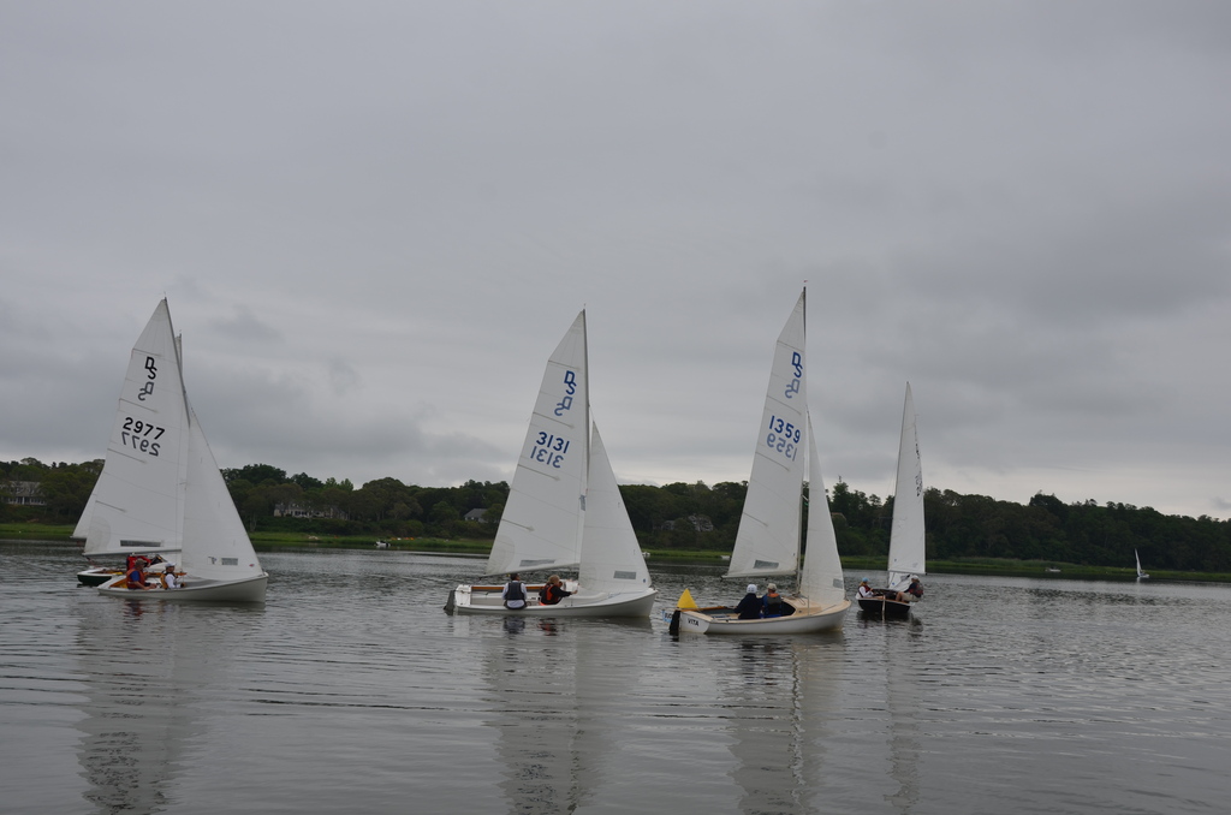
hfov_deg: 49.6
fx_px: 1331
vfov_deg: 34.1
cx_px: 616
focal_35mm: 39
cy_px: 408
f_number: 8
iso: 100
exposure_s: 1/250
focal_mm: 26
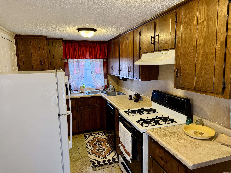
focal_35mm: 24
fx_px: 160
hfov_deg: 71.6
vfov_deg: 56.8
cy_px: 86
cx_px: 116
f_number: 1.78
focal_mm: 6.76
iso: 250
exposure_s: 1/60
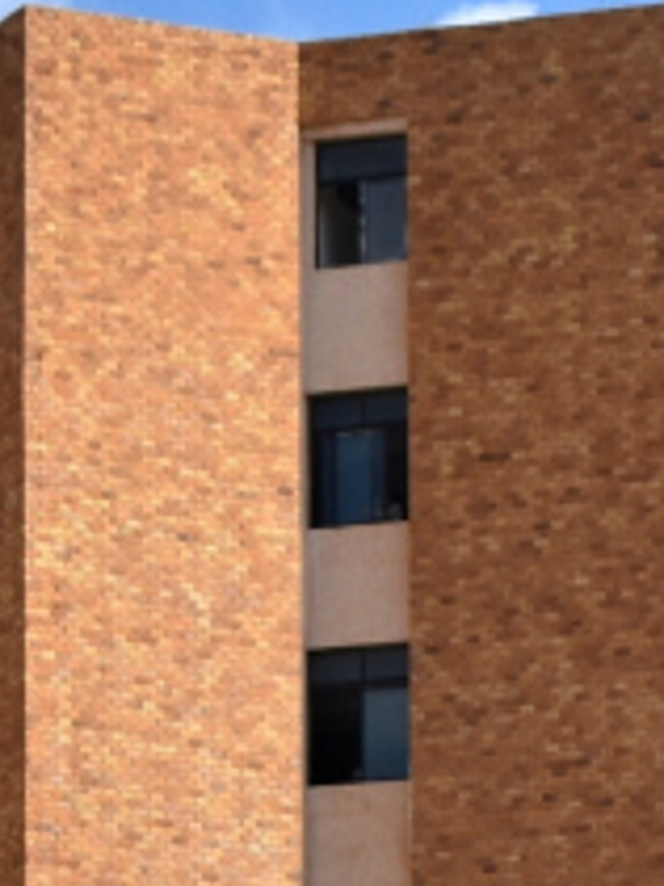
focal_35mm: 285
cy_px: 1711
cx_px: 614
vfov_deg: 6.8
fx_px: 7296
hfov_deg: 5.2
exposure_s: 1/400
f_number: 10
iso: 200
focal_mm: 32
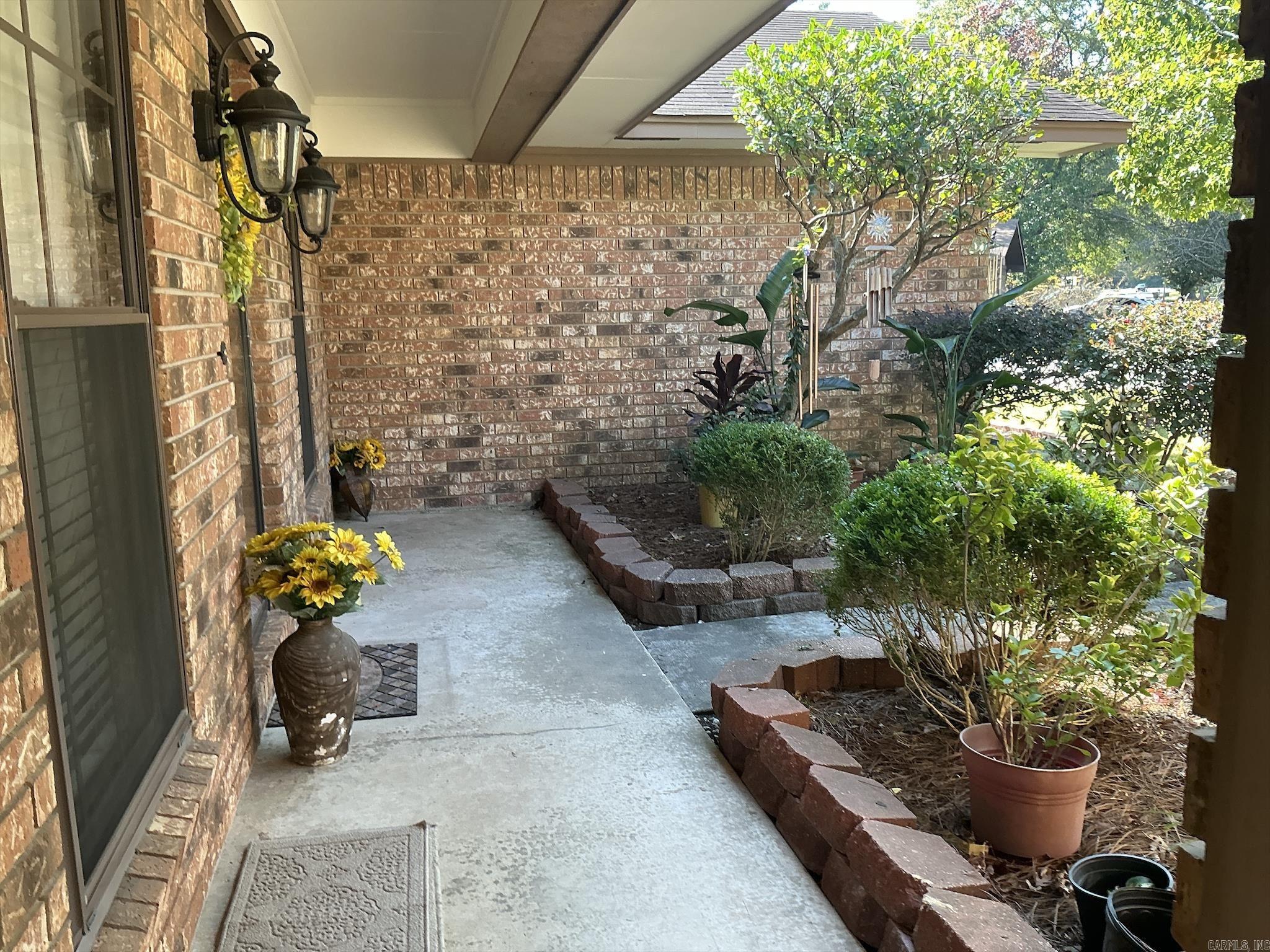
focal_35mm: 28
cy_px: 476
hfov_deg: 63.4
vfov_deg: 49.7
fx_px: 1027
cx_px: 635
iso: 50
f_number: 1.8
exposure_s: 1/122
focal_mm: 3
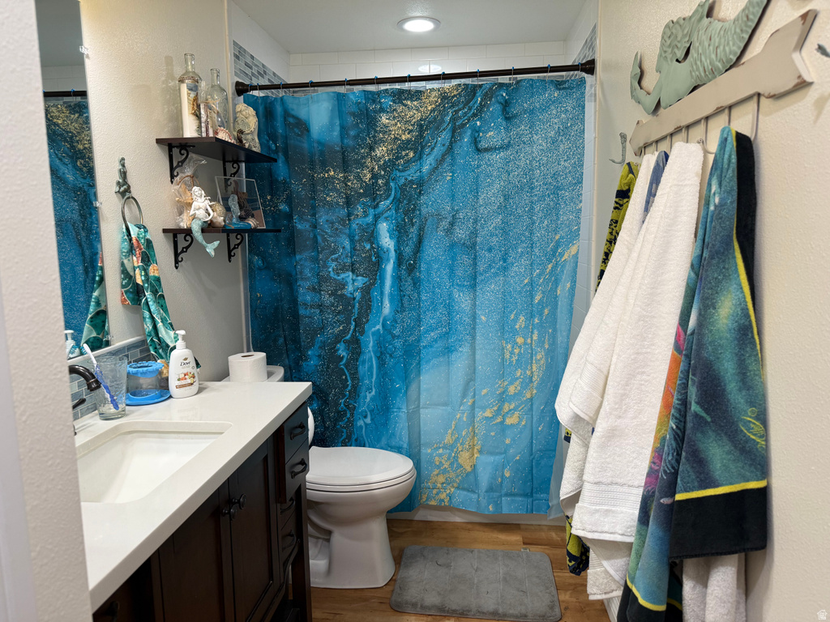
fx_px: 575
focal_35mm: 24
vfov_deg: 56.8
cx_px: 415
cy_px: 311
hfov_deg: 71.6
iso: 125
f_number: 1.78
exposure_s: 1/60
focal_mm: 6.76
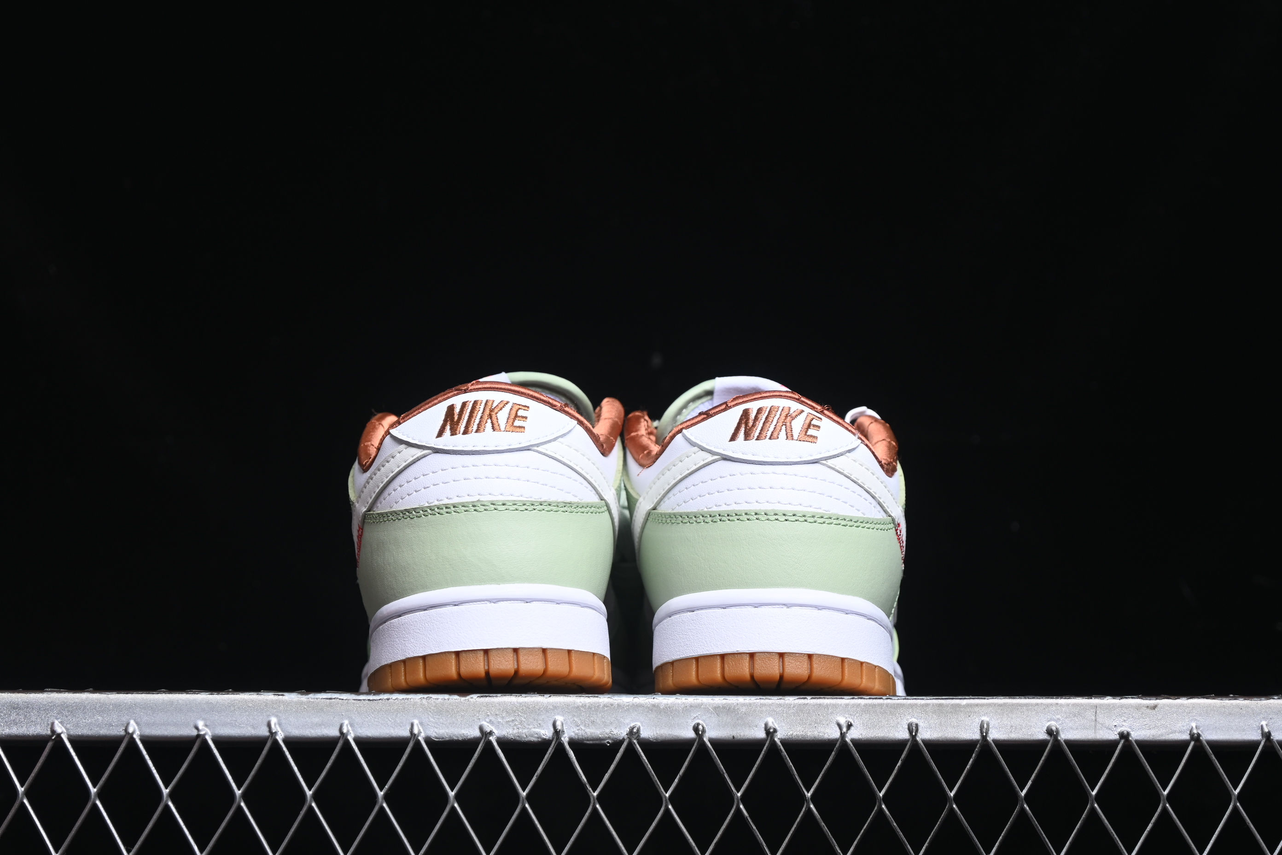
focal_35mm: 75
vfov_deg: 18.2
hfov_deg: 27.0
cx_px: 641
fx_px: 2671
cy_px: 428
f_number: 6.3
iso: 160
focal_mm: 50
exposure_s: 1/60
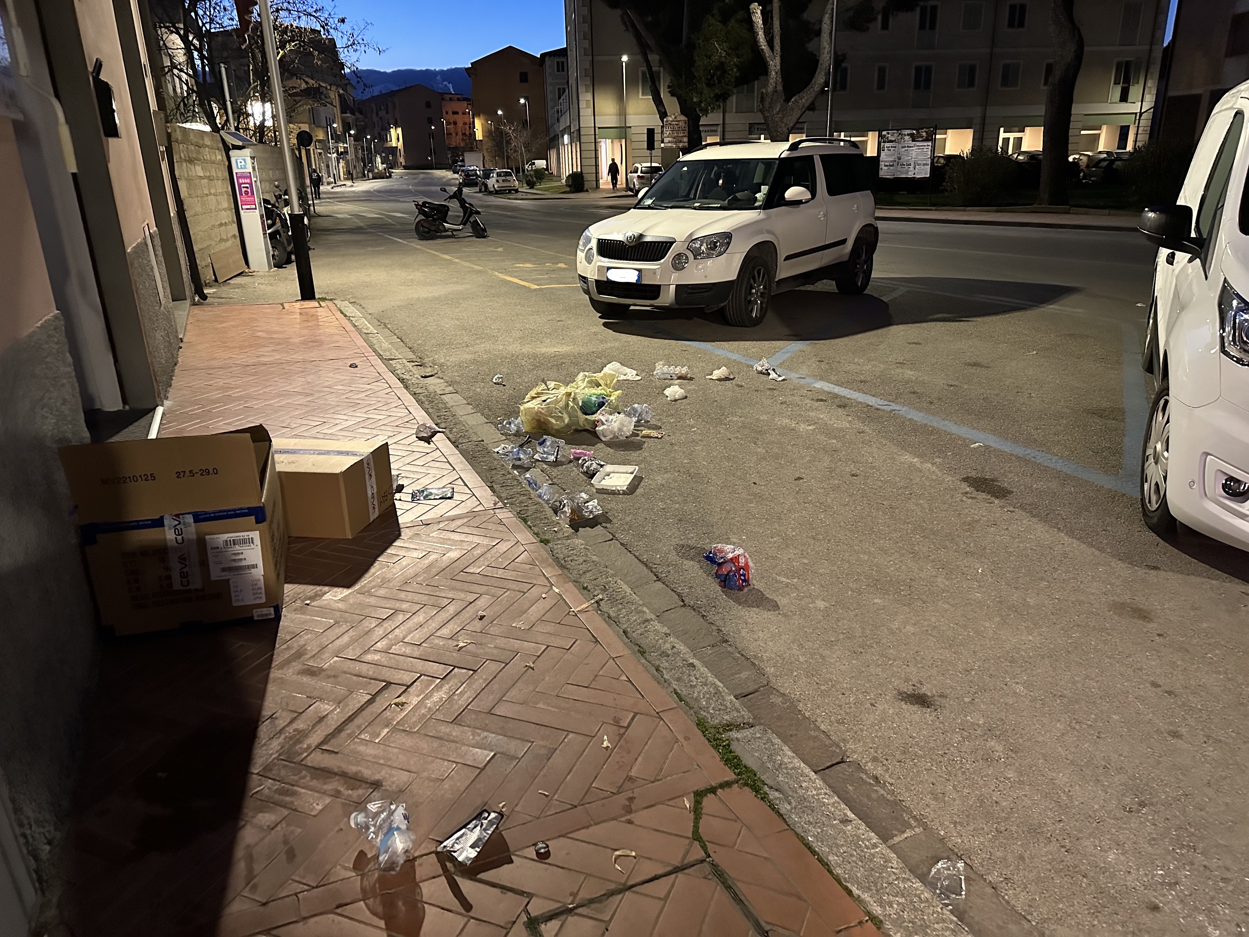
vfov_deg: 56.8
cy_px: 468
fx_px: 866
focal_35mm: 24
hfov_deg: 71.6
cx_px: 624
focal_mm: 6.86
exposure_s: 1/33
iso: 1000
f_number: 1.78
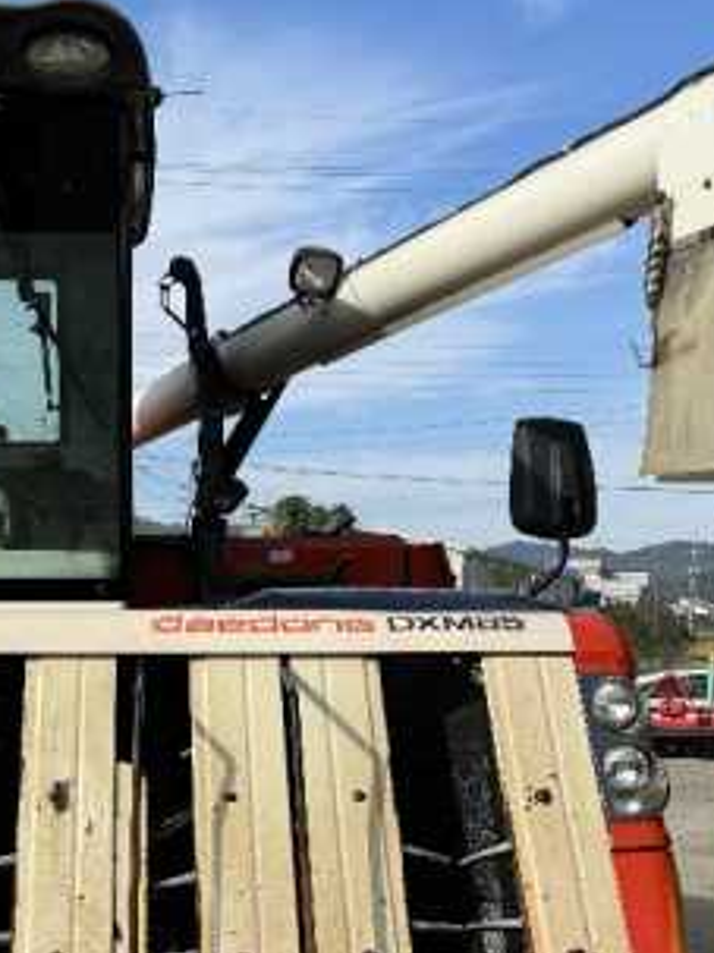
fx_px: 1569
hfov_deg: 25.3
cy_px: 802
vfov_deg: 32.6
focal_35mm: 57
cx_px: 154
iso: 80
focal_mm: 6.76
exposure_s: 1/5000
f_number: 1.78
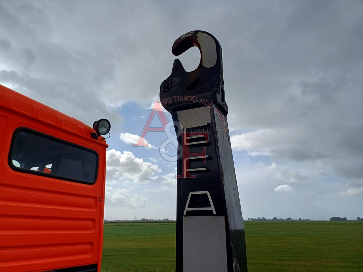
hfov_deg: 69.4
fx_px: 262
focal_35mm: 25
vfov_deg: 54.9
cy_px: 136
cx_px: 182
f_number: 1.8
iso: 50
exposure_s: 1/1658
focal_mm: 4.65
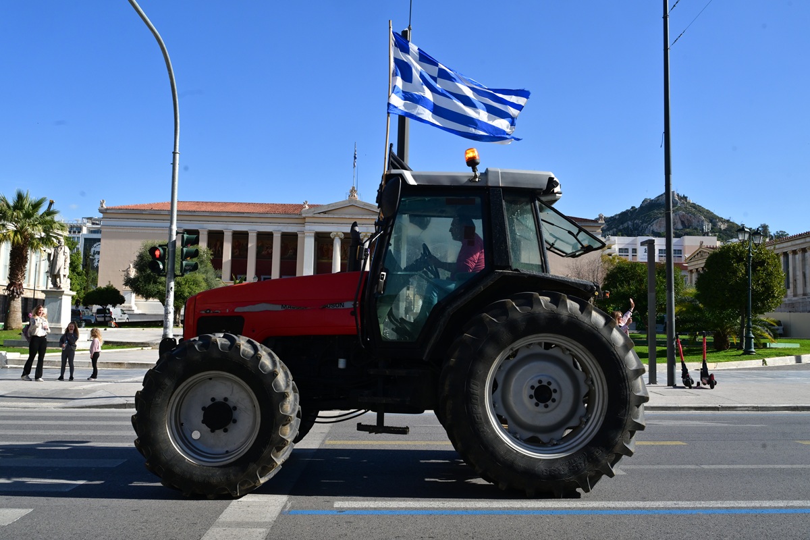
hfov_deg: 60.3
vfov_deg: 42.3
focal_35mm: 31
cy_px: 270
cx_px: 405
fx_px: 697
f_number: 11
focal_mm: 31
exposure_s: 1/640
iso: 640
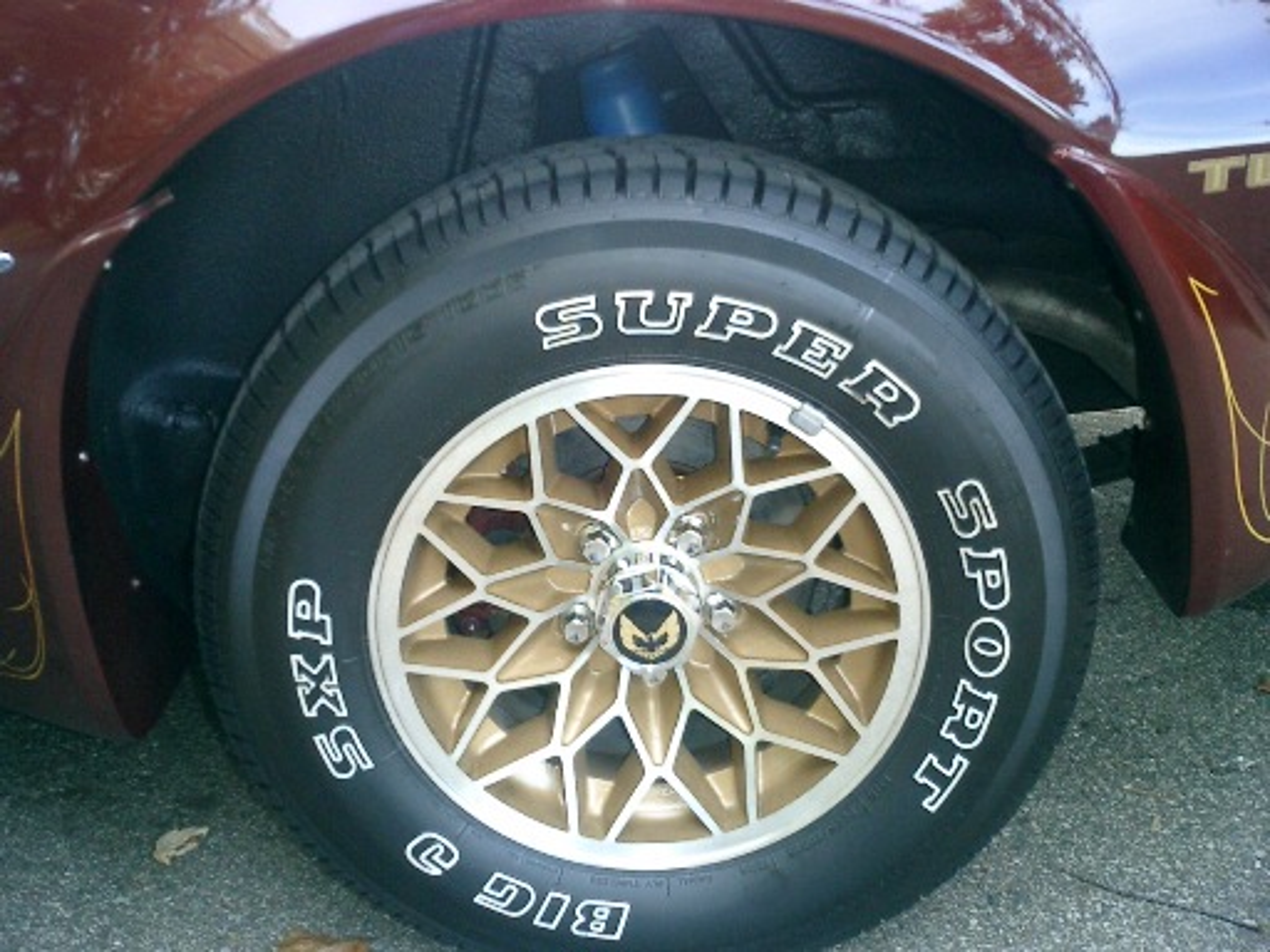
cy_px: 476
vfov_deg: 39.7
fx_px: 1321
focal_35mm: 36
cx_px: 635
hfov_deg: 51.4
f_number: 3.2
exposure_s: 1/30
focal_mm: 7.5
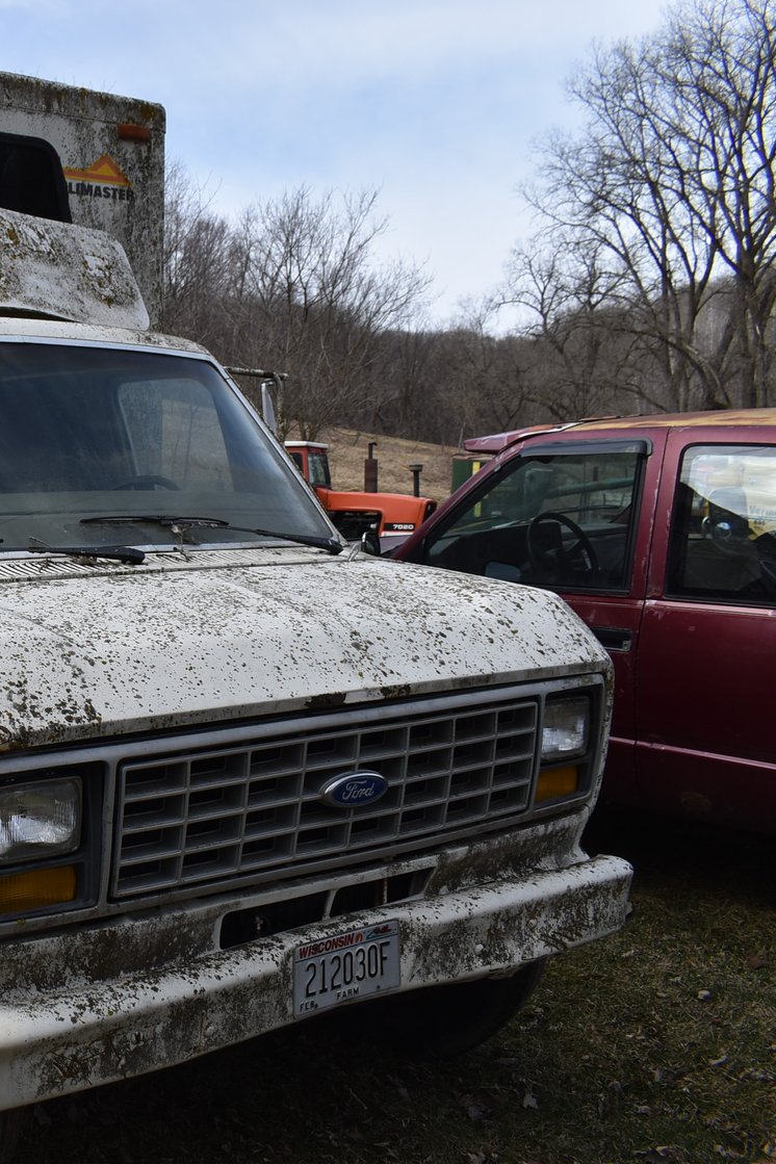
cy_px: 581
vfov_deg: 47.4
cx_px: -82
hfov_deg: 29.4
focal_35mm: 41
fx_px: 1326
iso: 110
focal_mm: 18
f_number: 8
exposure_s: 1/250
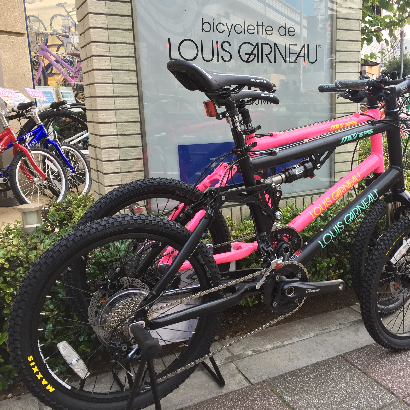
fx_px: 469
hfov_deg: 46.7
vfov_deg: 47.2
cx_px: 264
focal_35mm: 35
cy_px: 204
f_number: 2.2
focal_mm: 4.15
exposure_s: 1/40
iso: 32
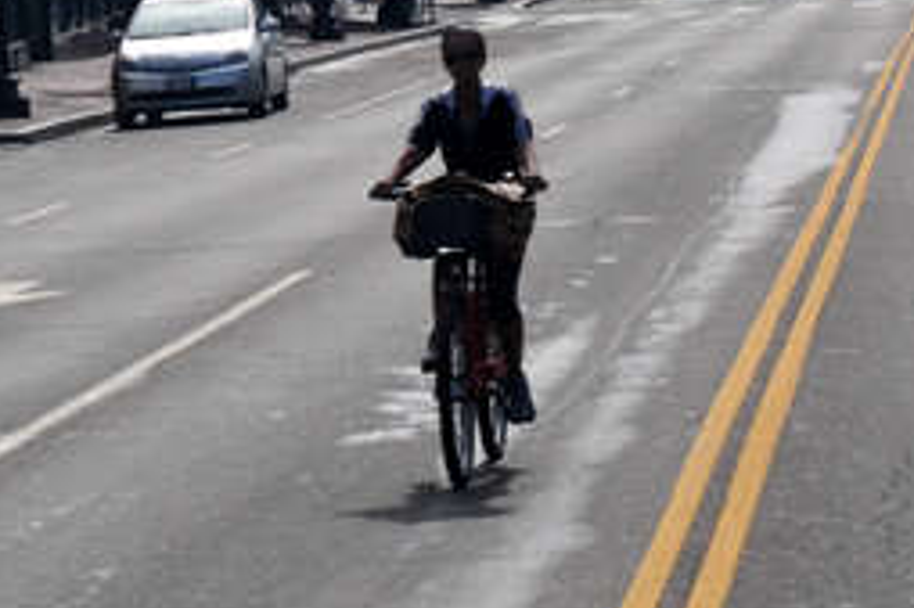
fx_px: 5988
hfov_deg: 8.6
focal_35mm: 236
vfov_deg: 5.8
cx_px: -212
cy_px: -49
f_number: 9
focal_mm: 50
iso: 200
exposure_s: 1/320
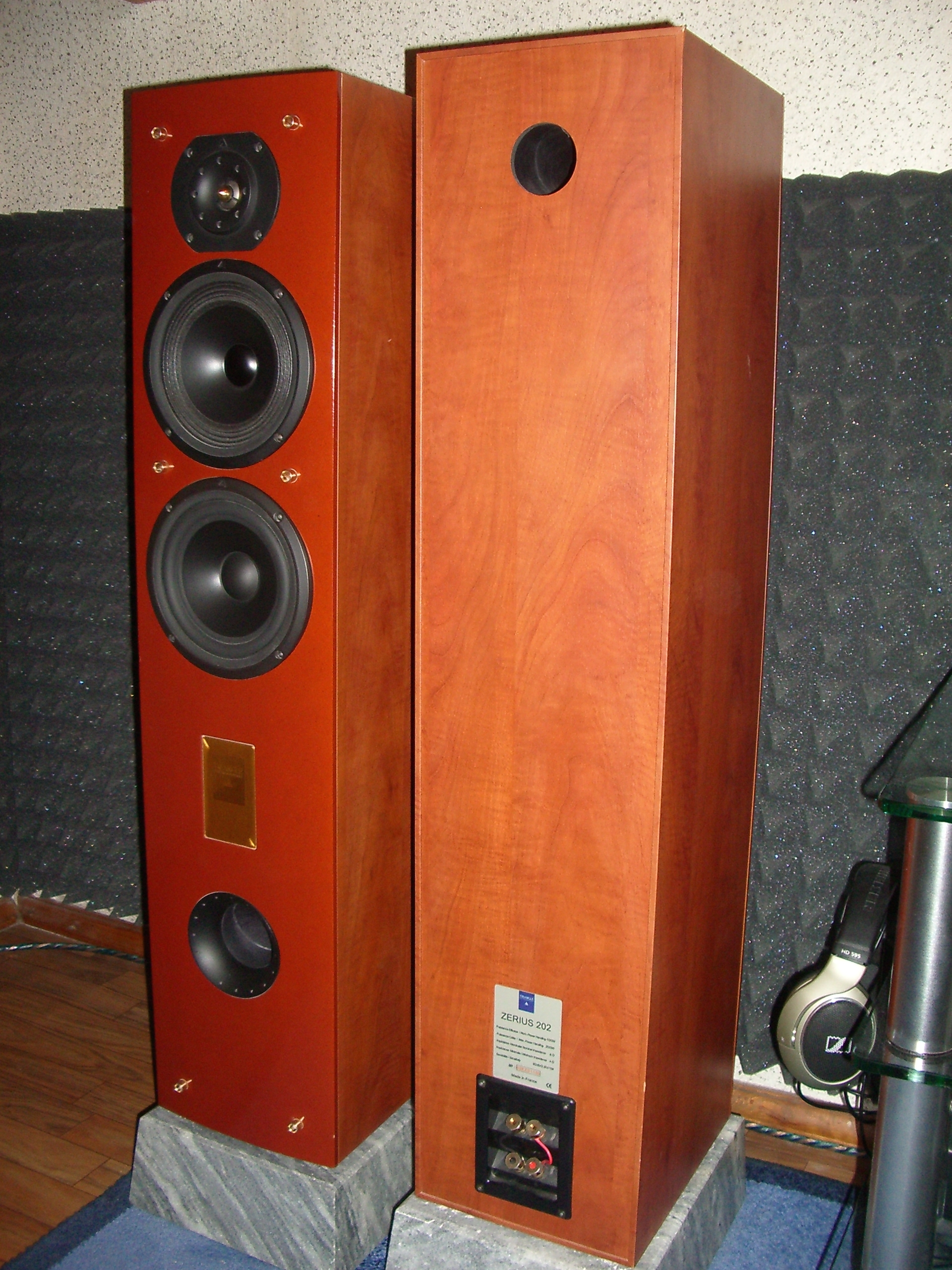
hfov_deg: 40.7
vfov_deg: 52.6
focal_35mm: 35
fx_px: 1283
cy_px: 635
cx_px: 476
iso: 200
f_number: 2.6
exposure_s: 1/60
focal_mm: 5.8
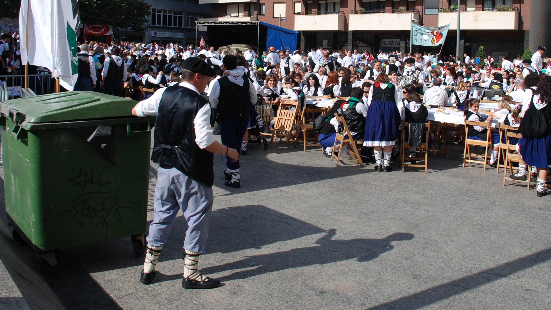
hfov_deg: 49.0
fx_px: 599
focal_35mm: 41
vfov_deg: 28.6
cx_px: 342
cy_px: 75
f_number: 8
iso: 100
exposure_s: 1/250
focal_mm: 20
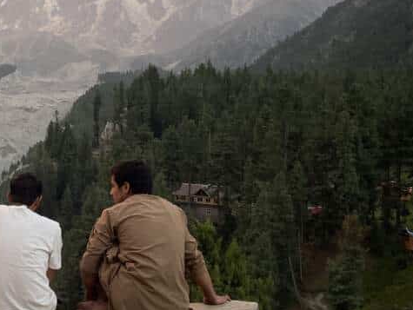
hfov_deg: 32.5
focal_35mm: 56
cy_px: 132
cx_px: 37
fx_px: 669
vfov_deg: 26.1
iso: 100
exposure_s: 1/121
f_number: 1.6
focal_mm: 4.2
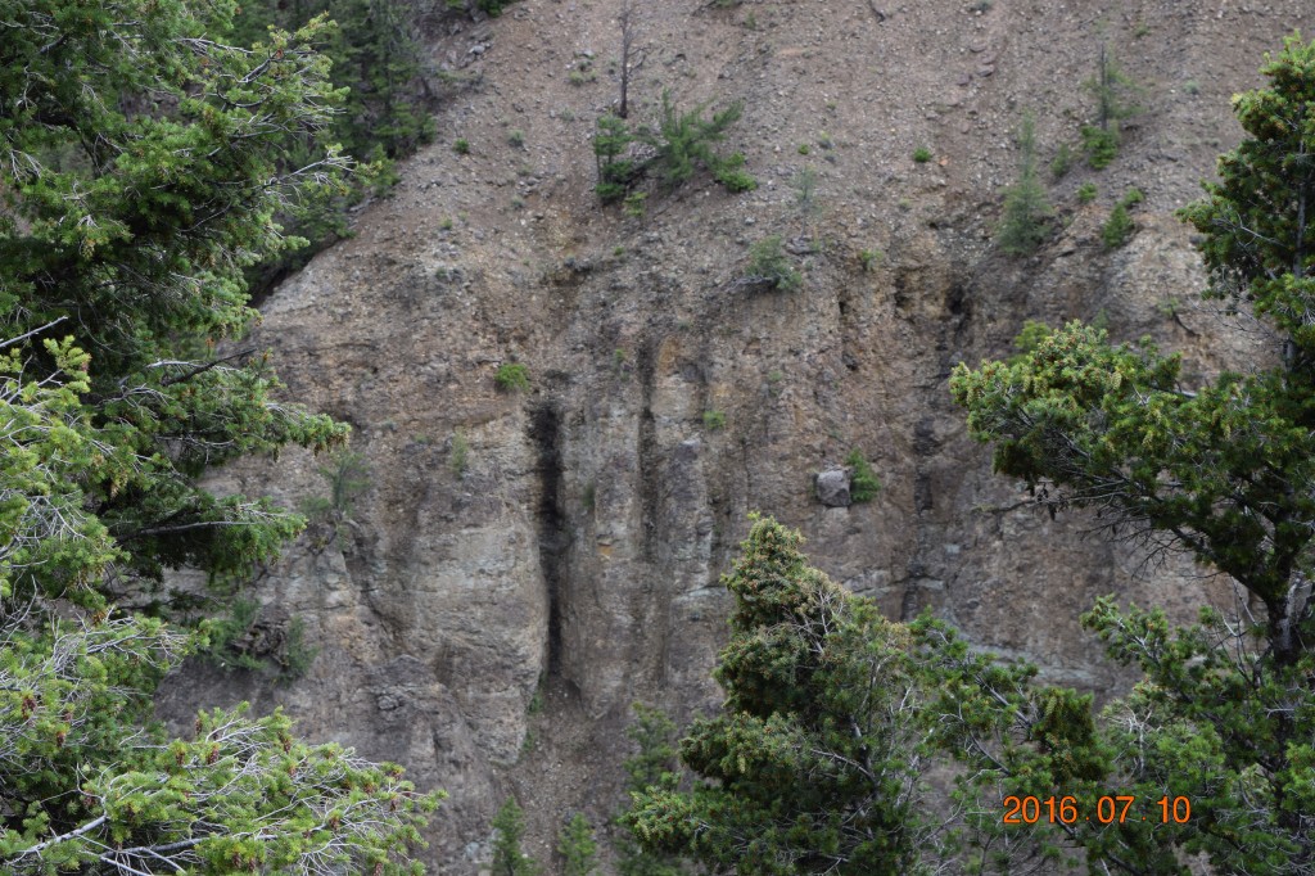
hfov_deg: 24.6
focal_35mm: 82
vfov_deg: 16.5
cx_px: 658
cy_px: 438
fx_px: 3012
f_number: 8
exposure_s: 1/250
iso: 360
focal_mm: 55
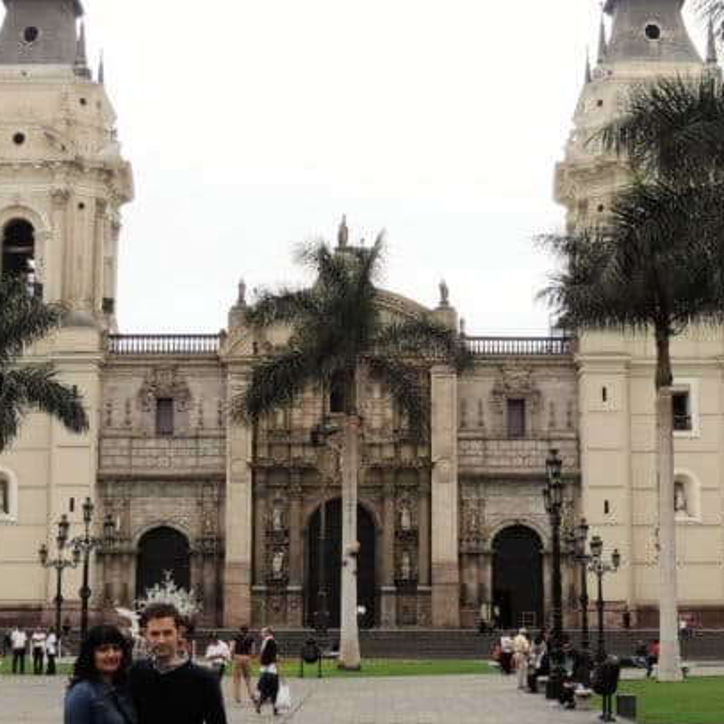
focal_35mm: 61
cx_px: 332
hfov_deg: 28.1
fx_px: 1443
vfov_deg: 28.1
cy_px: 448
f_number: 3.3
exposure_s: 1/500
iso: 80
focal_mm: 6.2
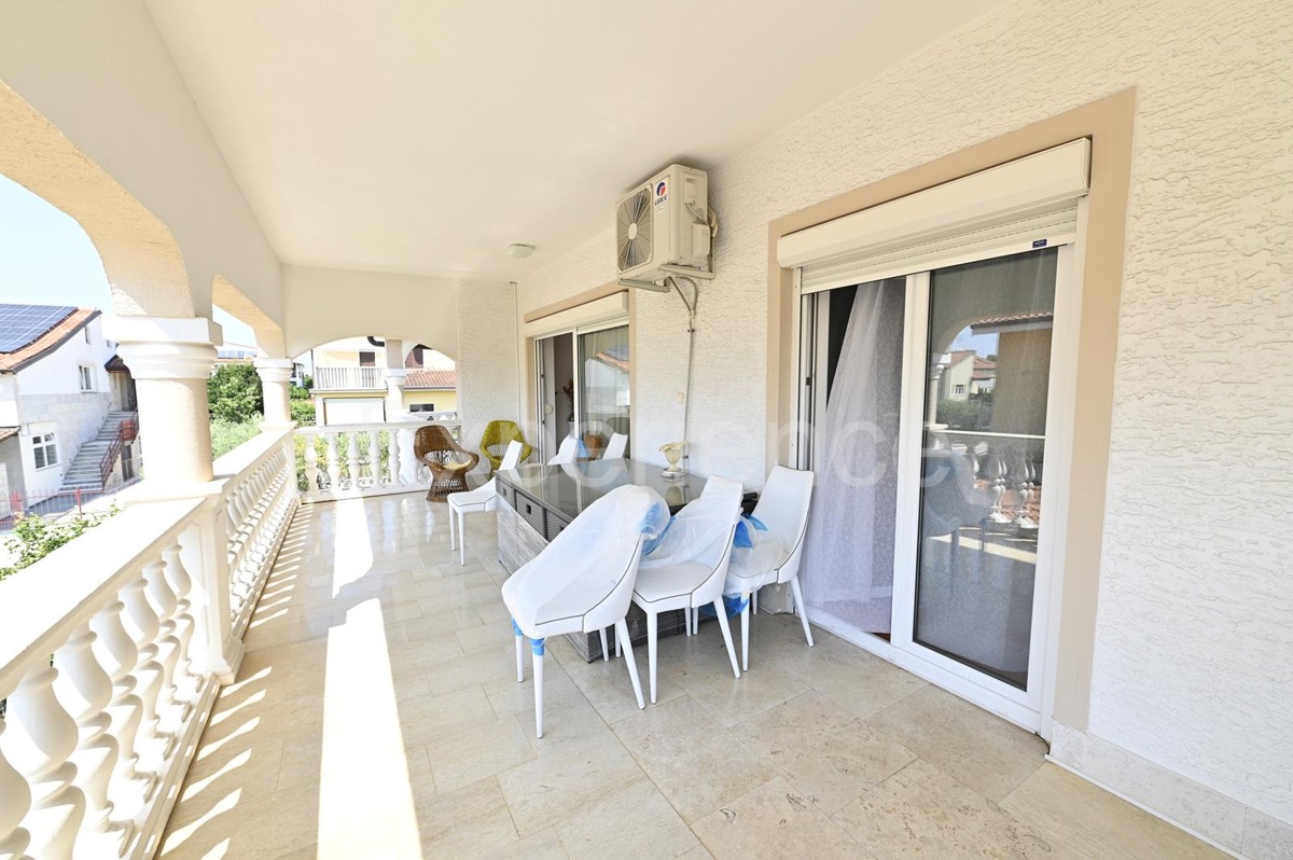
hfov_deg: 104.3
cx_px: 646
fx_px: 502
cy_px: 430
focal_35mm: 14
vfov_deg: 81.1
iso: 100
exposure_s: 1/100
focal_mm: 14
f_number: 7.1
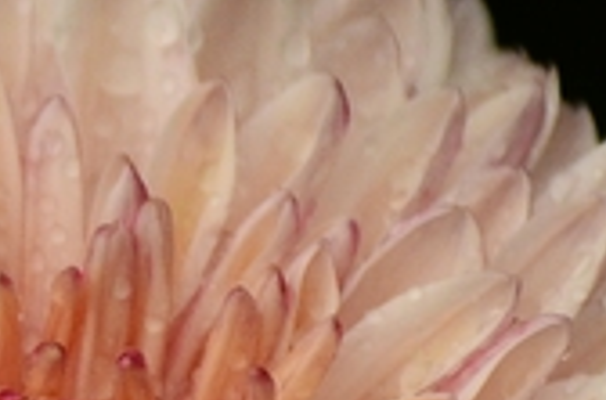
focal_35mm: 1520
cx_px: -523
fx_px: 25515
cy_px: 714
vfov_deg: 0.9
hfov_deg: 1.4
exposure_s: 1/500
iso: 800
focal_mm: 170
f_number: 5
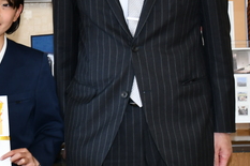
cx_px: 67
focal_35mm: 141
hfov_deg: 14.5
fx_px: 978
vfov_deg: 9.7
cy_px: 22
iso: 320
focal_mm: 30
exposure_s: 1/60
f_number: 4
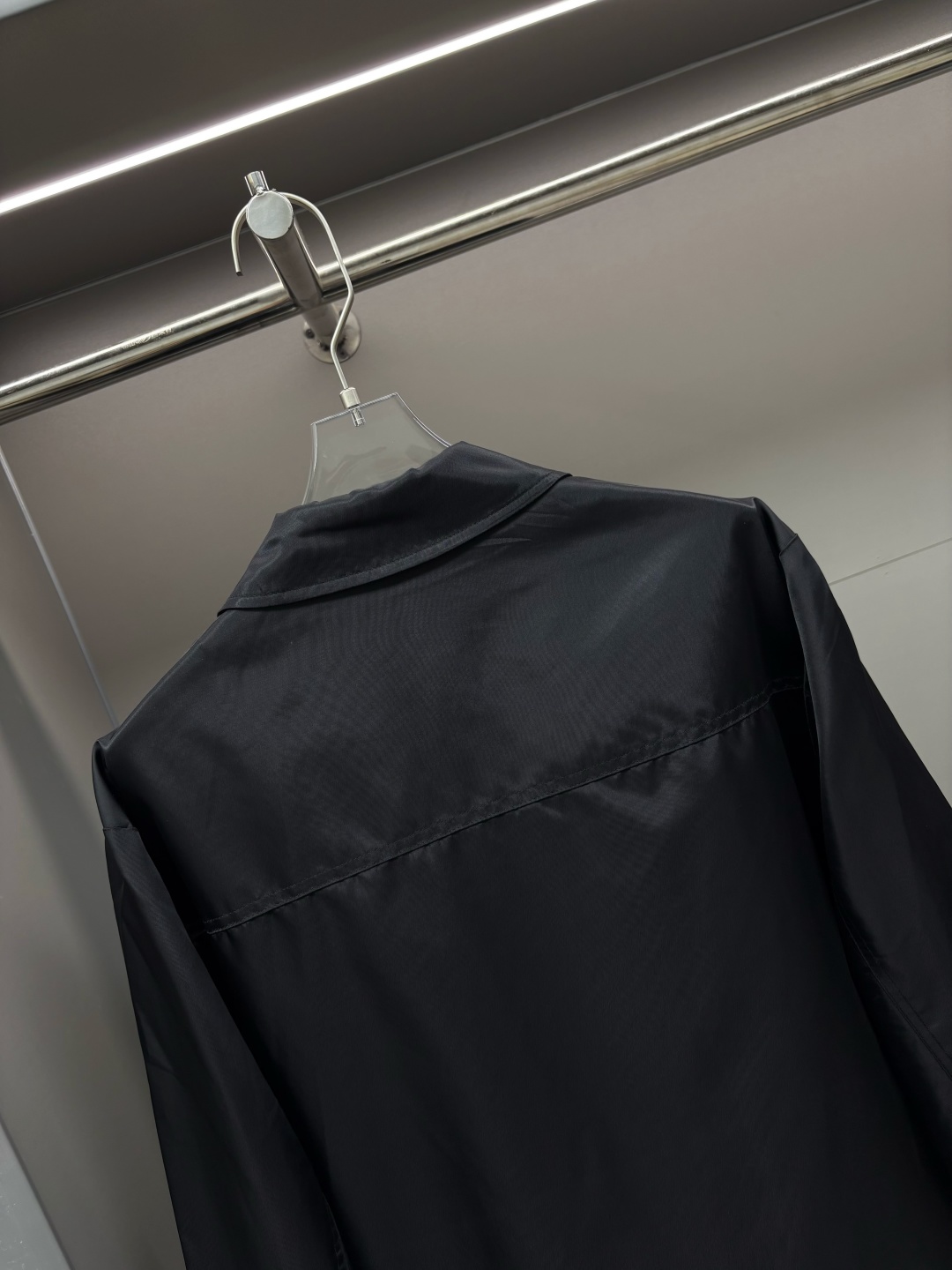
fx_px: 953
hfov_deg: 53.1
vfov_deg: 67.3
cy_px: 635
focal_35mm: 26
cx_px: 476
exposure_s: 1/100
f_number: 1.6
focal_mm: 5.96
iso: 40
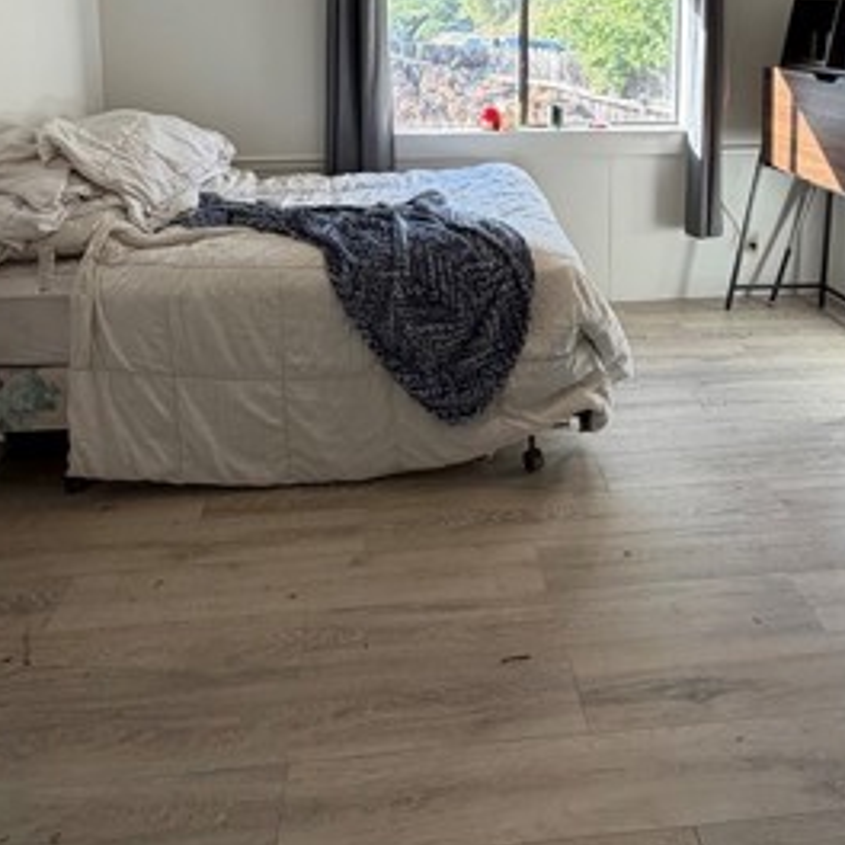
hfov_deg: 53.9
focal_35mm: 30
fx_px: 829
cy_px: 115
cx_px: 471
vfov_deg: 49.3
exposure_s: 1/121
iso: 80
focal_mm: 2.22
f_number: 2.2
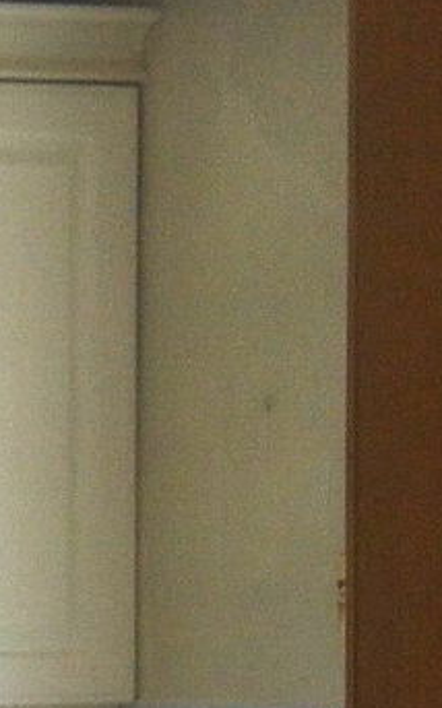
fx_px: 3339
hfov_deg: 6.6
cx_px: -1062
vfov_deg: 11.9
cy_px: 829
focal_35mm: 173
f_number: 2.8
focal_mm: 3.85
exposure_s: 1/60
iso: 100
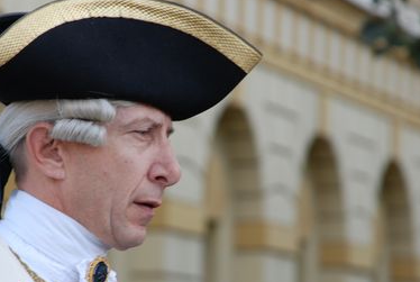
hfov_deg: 7.3
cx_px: 166
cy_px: 170
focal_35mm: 282
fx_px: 3293
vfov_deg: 4.9
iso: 280
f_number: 5.6
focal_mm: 135
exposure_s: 1/125
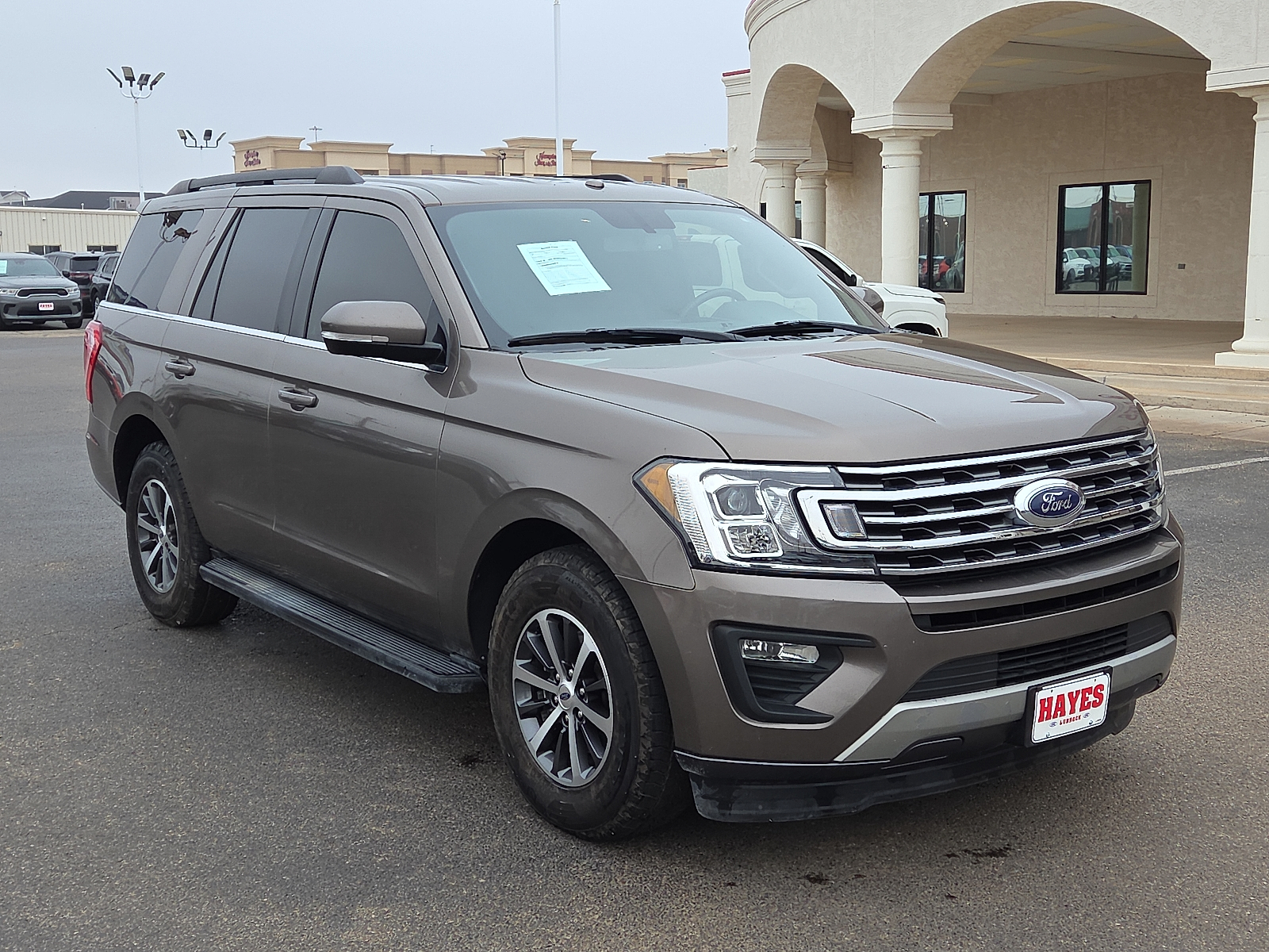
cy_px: 476
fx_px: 1540
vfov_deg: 34.3
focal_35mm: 42
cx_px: 634
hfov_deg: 44.8
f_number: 1.8
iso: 25
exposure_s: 1/132
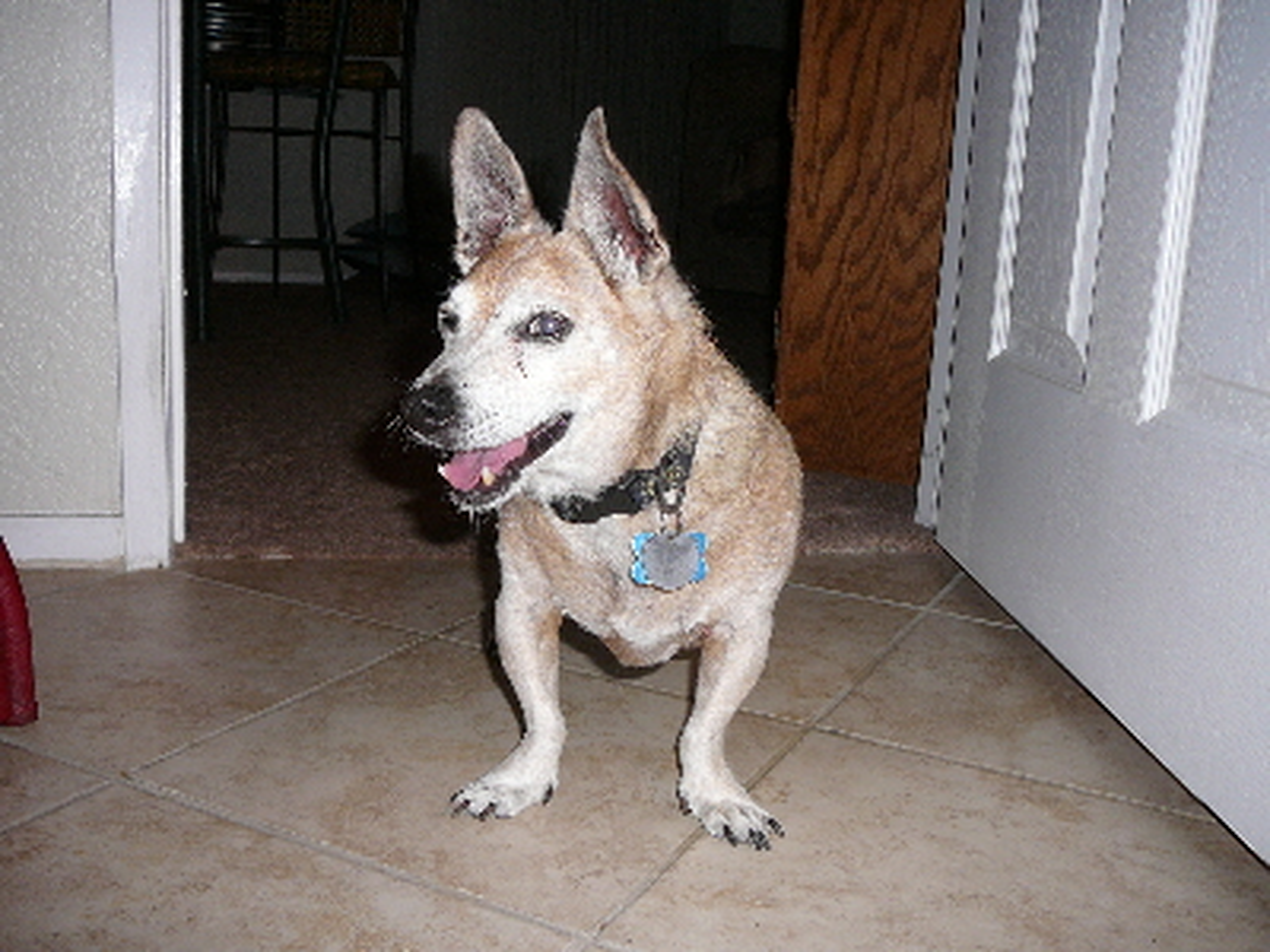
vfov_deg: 40.7
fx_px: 1284
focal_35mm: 35
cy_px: 476
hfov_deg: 52.6
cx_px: 635
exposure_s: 1/30
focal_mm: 5.2
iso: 100
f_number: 2.8
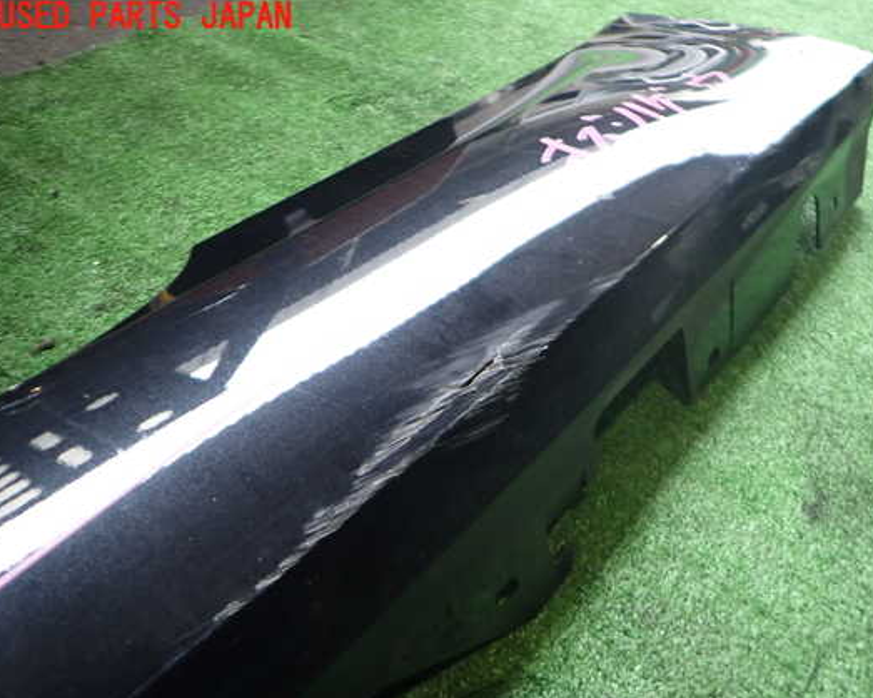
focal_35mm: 28
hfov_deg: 62.0
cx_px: 489
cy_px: 372
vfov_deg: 51.5
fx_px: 723
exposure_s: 1/60
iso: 250
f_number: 2
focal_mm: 4.5
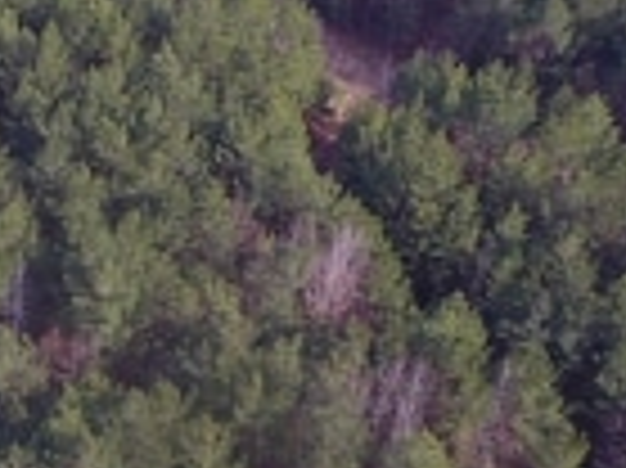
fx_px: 1662
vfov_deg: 15.9
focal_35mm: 92
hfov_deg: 20.6
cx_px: -14
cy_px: 382
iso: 100
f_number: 2.8
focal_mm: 3.61
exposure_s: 1/264
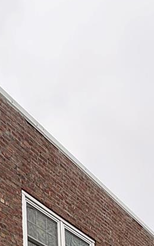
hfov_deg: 22.2
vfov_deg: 24.0
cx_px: -17
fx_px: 369
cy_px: 411
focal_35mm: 55
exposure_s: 1/321
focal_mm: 2.22
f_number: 2.2
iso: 50
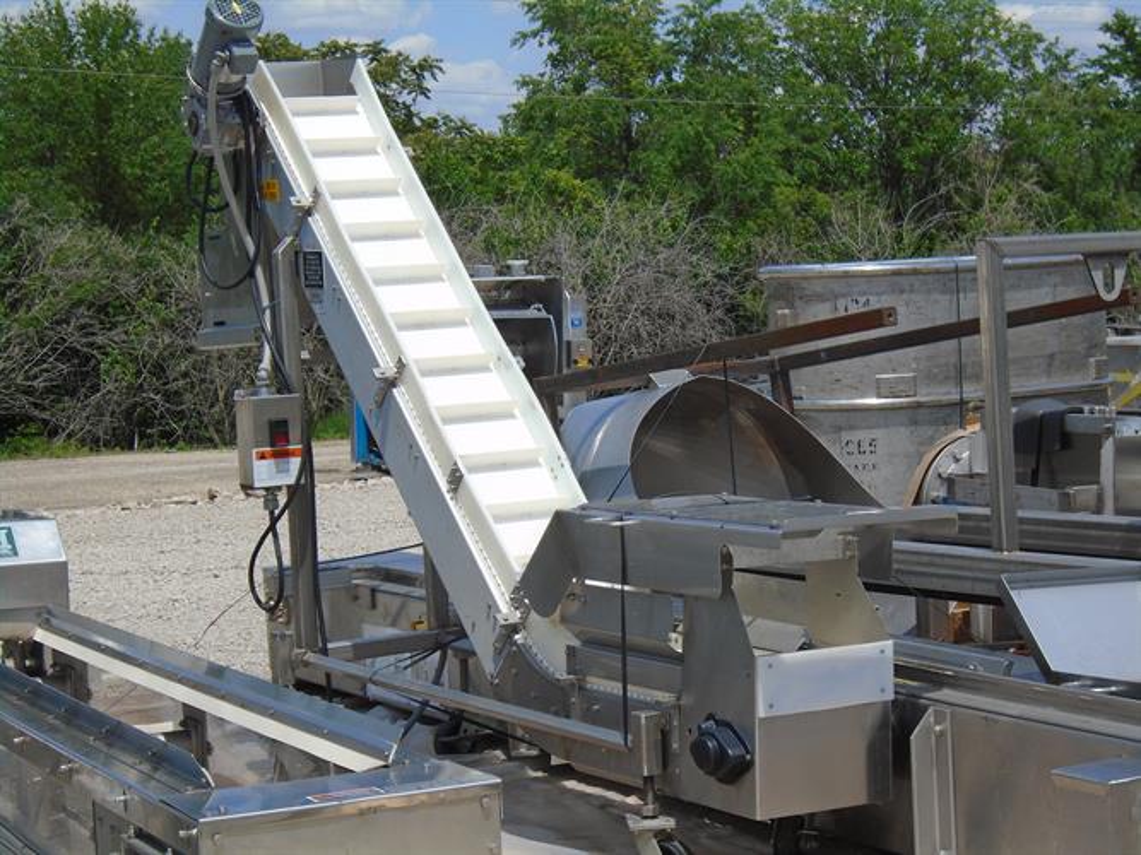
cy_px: 428
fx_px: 2604
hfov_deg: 24.7
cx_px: 570
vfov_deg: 18.7
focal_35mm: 79
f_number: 6.1
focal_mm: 14
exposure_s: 1/640
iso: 100
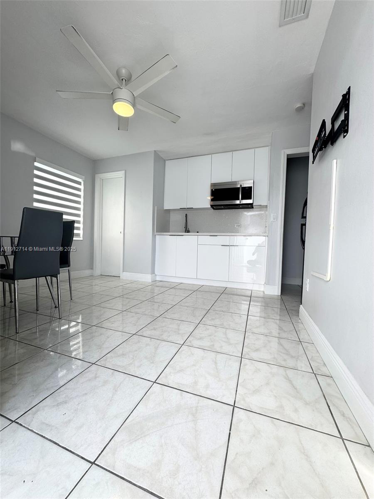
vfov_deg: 102.1
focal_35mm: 14
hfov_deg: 85.7
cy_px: 250
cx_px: 187
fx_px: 202
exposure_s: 1/141
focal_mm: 2.22
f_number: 2.2
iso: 40
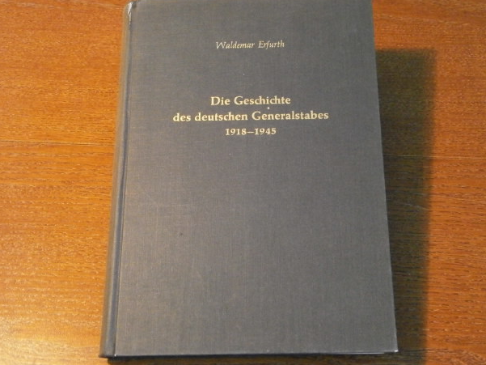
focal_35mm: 49
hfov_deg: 38.9
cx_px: 255
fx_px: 688
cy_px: 172
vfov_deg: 29.7
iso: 800
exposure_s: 1/15
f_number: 3.8
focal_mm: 8.1
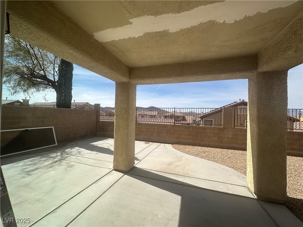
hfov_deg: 102.1
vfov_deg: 85.7
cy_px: 114
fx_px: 123
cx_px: 152
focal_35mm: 14
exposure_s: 1/2174
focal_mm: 2.22
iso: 50
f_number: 2.2
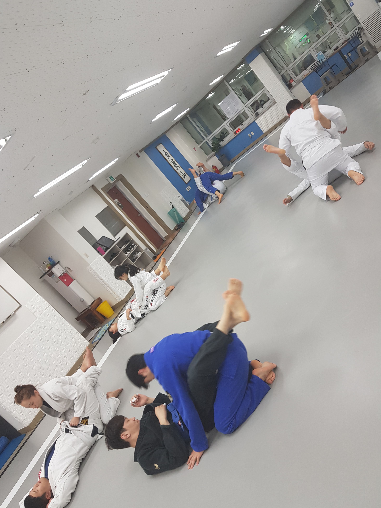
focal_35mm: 27
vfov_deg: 65.3
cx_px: 184
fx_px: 396
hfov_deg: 51.3
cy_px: 259
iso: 64
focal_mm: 4.3
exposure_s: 1/60
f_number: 1.7
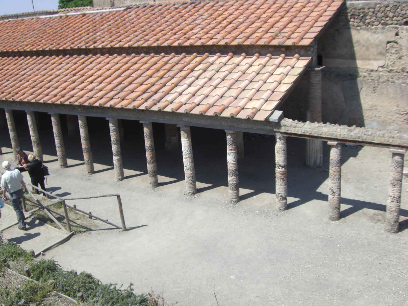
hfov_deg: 49.0
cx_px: 204
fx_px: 448
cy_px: 153
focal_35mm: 38
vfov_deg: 37.7
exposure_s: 1/500
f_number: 4.3
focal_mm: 6.2
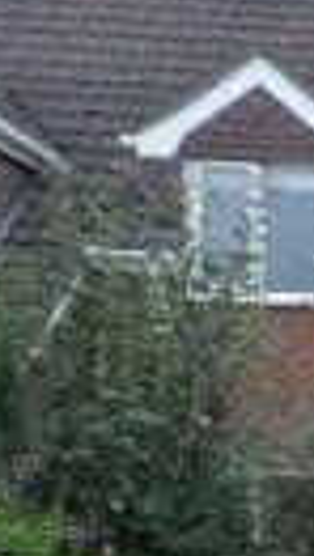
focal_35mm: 116
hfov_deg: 8.2
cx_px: 1076
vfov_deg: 17.6
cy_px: 660
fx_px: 1712
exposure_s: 1/180
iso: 80
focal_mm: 4
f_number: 3.2
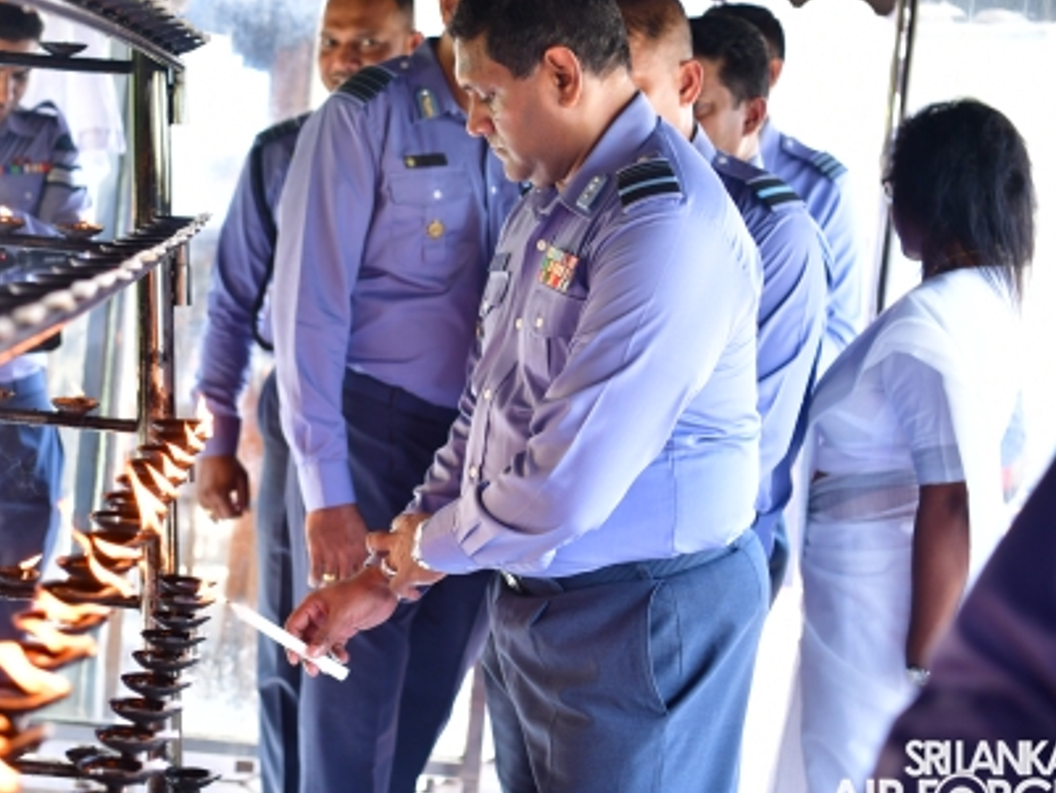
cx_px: 374
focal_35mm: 69
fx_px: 2106
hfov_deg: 28.0
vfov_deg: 21.3
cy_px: 340
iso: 500
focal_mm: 48
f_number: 2.8
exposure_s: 1/200
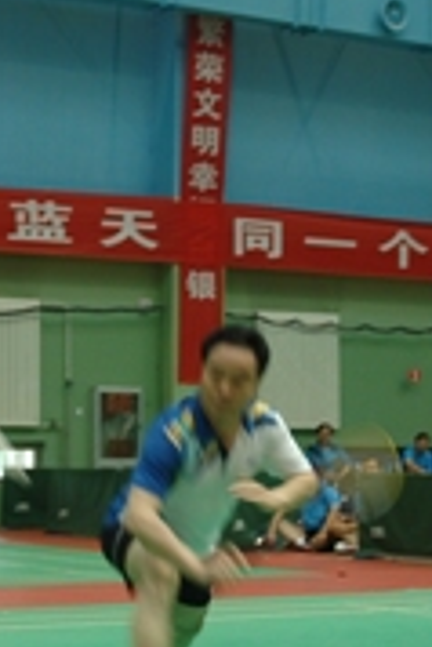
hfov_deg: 13.6
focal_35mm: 101
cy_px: 400
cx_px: 152
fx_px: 1814
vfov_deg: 20.2
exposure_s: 1/30
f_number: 3.8
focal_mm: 24
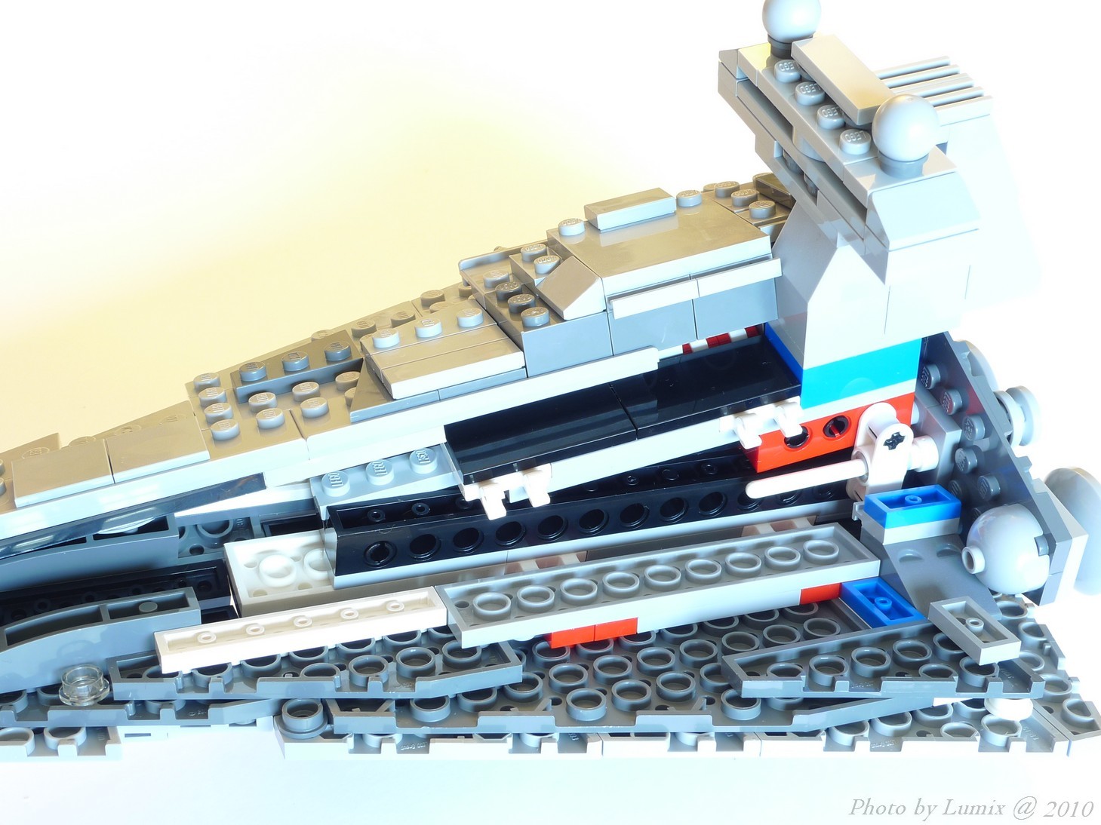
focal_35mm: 52
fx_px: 1654
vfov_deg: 28.0
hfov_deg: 36.8
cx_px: 550
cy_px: 412
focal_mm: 11.1
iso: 80
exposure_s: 2
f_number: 4.5
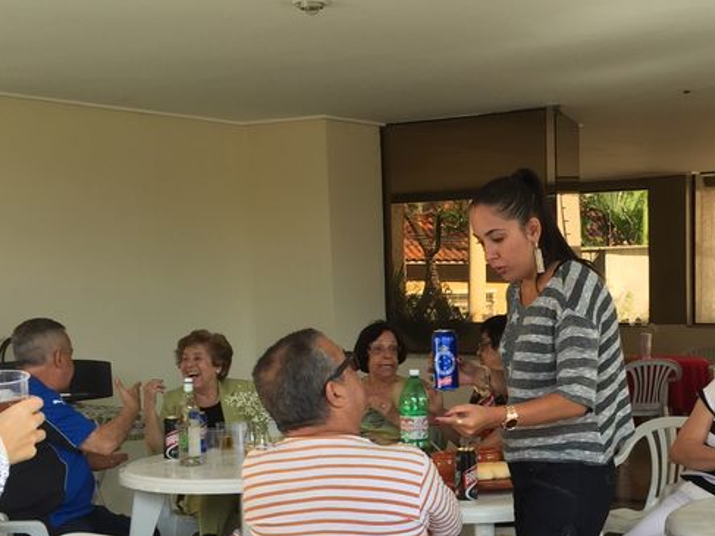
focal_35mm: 61
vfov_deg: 23.6
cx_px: 561
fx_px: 1260
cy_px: 441
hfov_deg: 31.0
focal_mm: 4.15
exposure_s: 1/143
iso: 32
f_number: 2.2
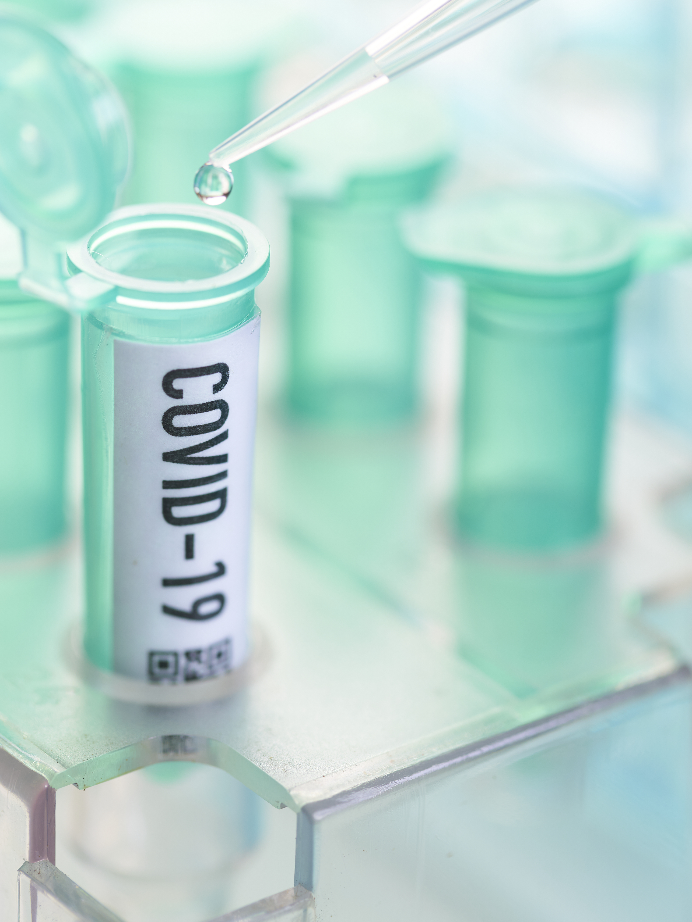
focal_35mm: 145
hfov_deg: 10.2
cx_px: 474
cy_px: 459
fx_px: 3865
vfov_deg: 13.6
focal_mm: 100
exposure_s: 1/200
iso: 100
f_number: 4.5
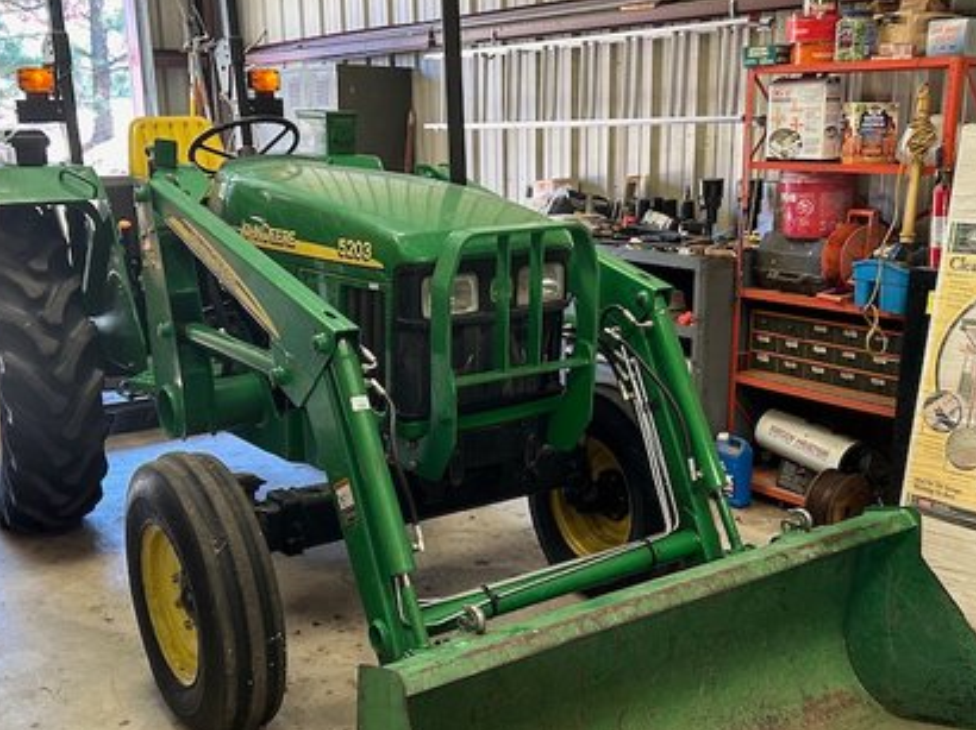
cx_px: 489
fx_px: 1127
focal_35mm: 40
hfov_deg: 46.8
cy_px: 432
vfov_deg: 35.8
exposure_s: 1/80
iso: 125
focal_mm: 5.7
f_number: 1.5
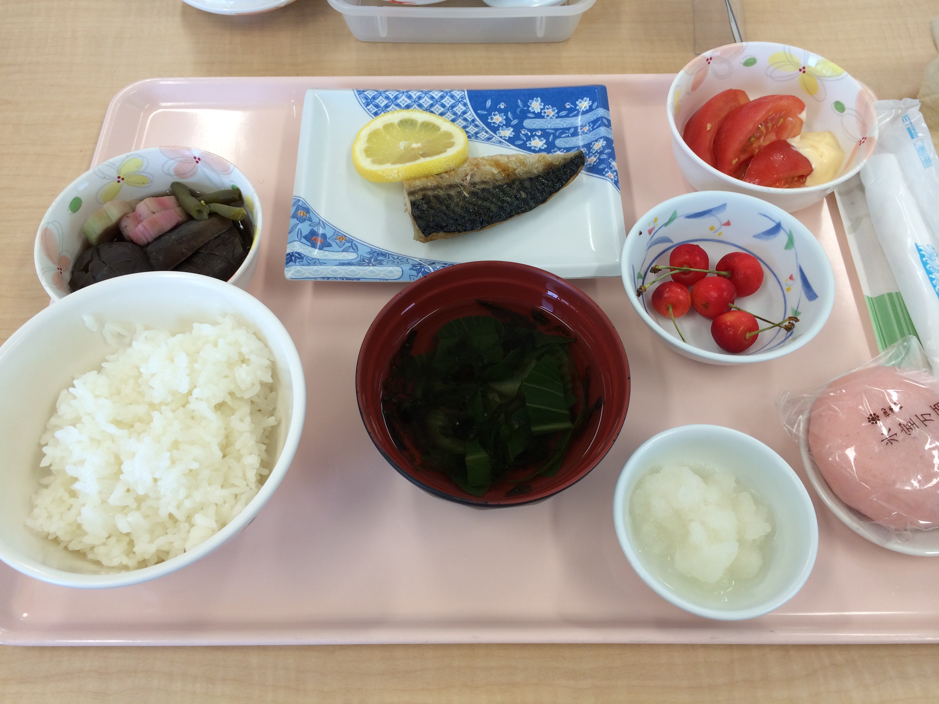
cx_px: 470
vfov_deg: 46.8
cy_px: 352
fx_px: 814
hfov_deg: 60.0
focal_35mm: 30
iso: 40
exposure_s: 1/60
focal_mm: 4.12
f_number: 2.2
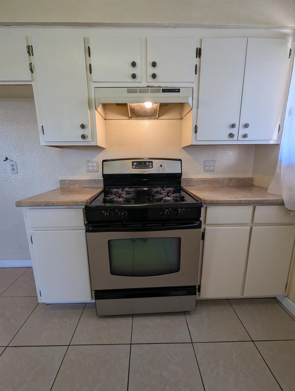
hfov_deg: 90.1
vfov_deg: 106.1
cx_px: 148
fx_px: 147
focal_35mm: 13
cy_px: 196
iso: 117
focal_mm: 1.95
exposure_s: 1/120
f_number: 2.2
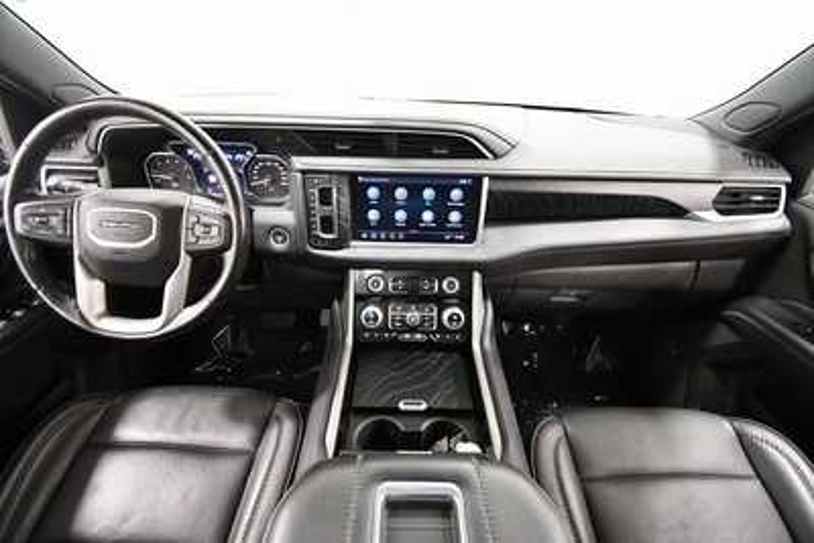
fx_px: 339
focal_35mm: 15
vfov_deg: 77.4
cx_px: 407
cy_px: 272
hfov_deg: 100.4
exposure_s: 1/60
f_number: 4.5
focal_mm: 10
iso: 5000
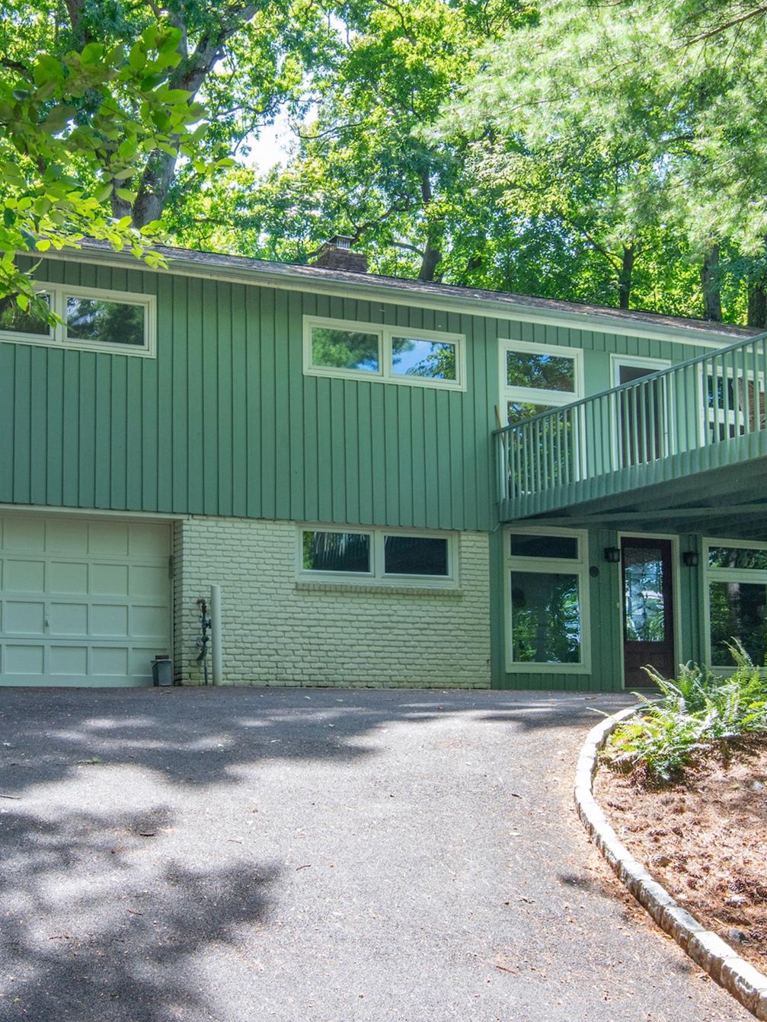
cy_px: 506
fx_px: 1299
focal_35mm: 44
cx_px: 299
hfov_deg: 32.8
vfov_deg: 42.9
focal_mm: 20
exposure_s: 1/80
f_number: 11
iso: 640
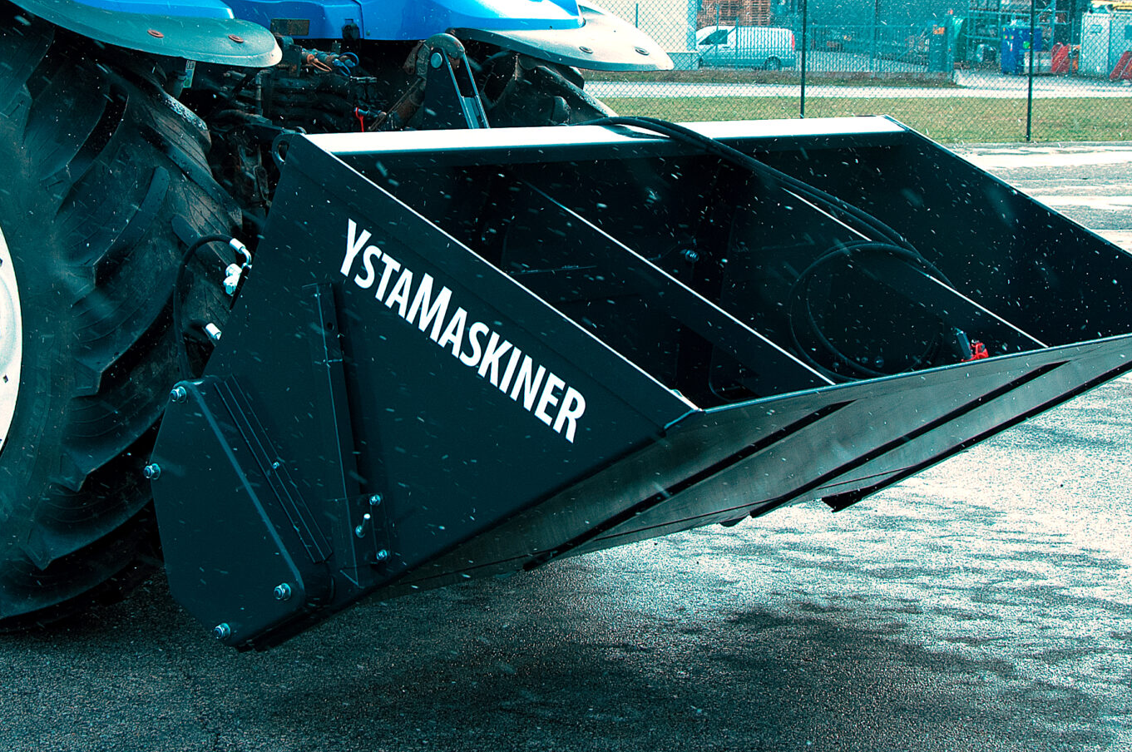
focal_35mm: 79
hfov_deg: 25.7
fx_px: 2481
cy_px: 187
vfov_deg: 17.1
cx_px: 485
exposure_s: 1/200
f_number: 7.1
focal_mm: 28
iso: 200
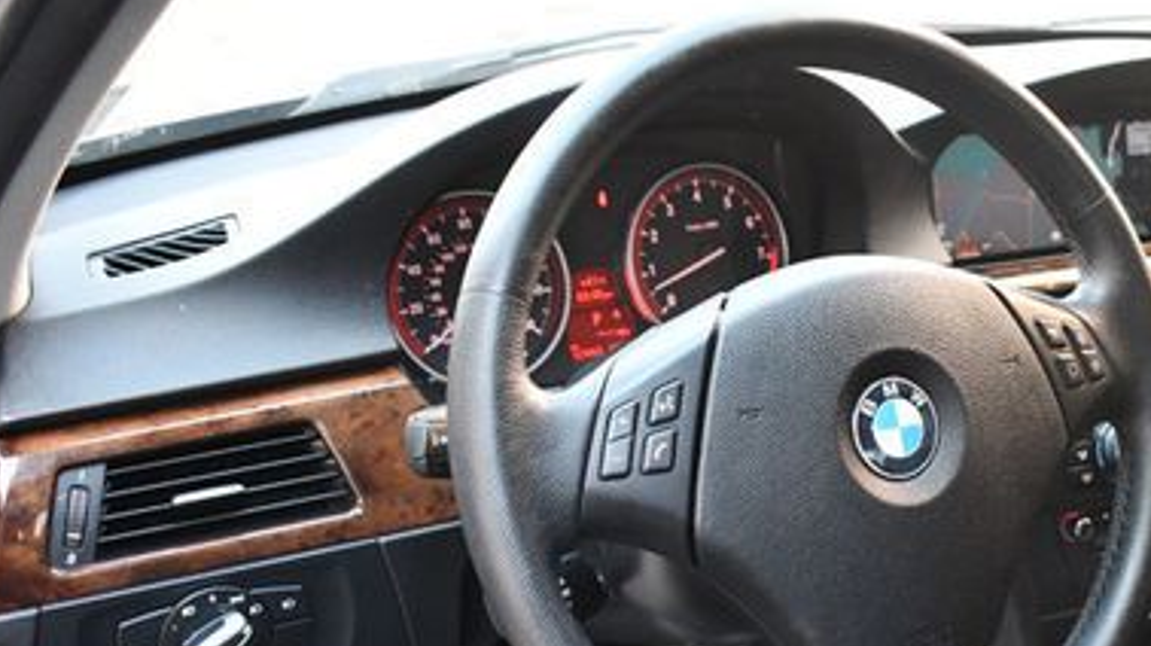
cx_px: 837
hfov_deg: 37.1
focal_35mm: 55
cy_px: 612
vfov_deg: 21.2
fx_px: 1677
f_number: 3.8
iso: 2800
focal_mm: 21
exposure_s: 1/125
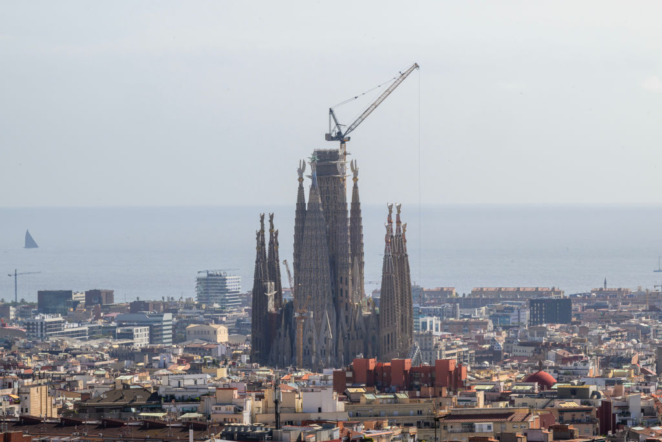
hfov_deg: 10.3
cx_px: 331
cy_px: 221
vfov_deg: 6.9
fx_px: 3678
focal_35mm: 200
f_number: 22
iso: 400
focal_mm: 200
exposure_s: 1/250
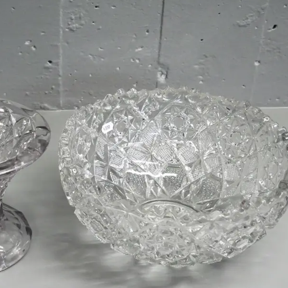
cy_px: 171
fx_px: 649
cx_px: 79
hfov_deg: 24.8
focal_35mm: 69
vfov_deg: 25.0
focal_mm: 23
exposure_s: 1/200
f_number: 5
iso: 3200
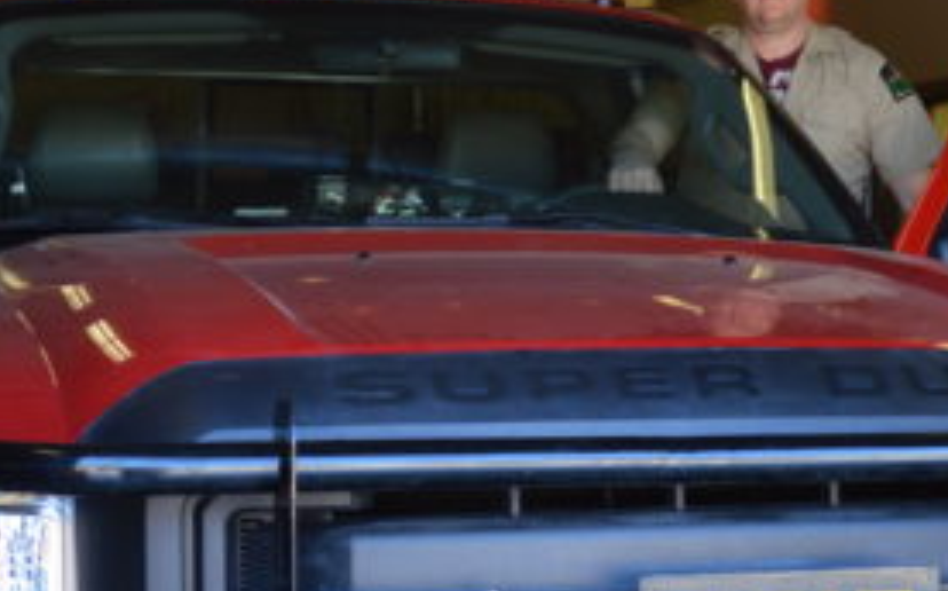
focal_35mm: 75
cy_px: 533
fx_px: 1936
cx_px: 625
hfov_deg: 27.4
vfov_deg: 17.1
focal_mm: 18
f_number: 4.5
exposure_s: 1/80
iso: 400
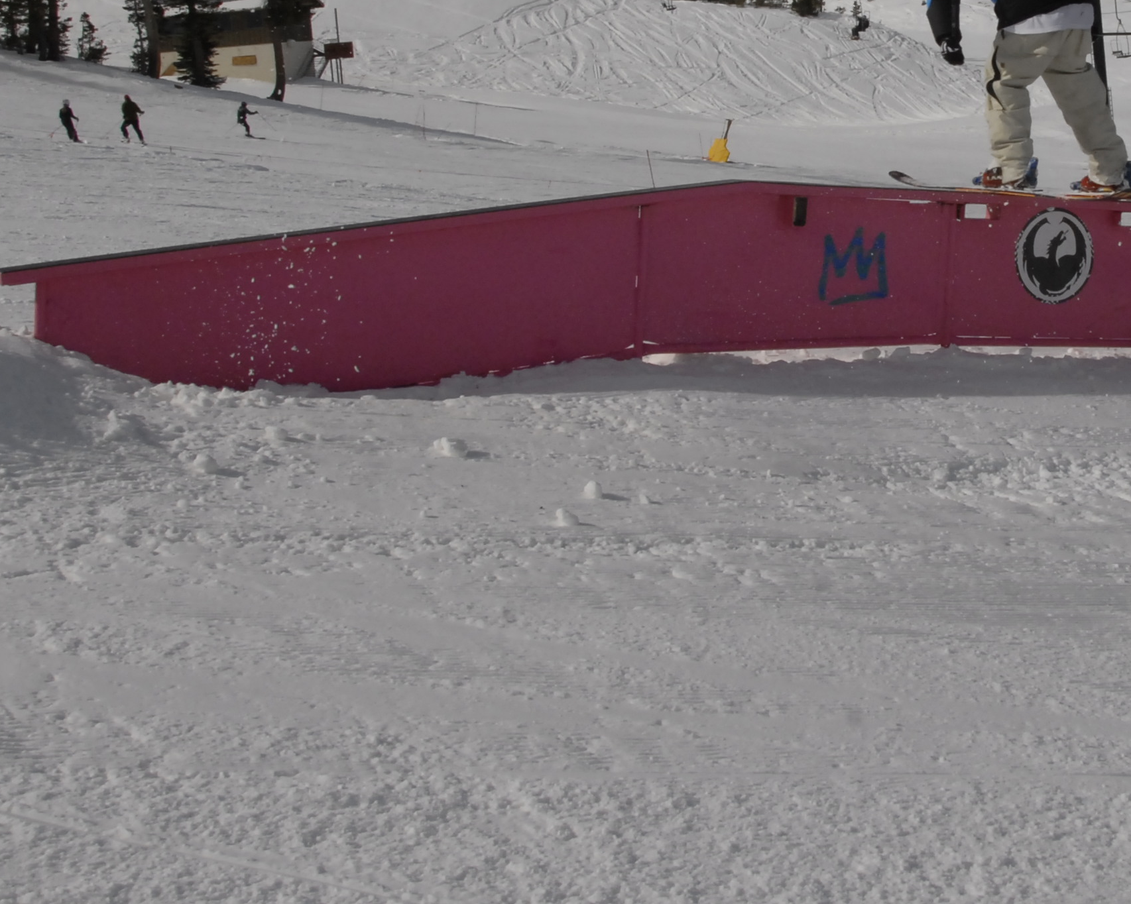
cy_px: 162
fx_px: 2142
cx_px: 998
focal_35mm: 64
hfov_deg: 28.5
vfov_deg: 23.4
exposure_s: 1/640
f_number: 13
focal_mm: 20
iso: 400
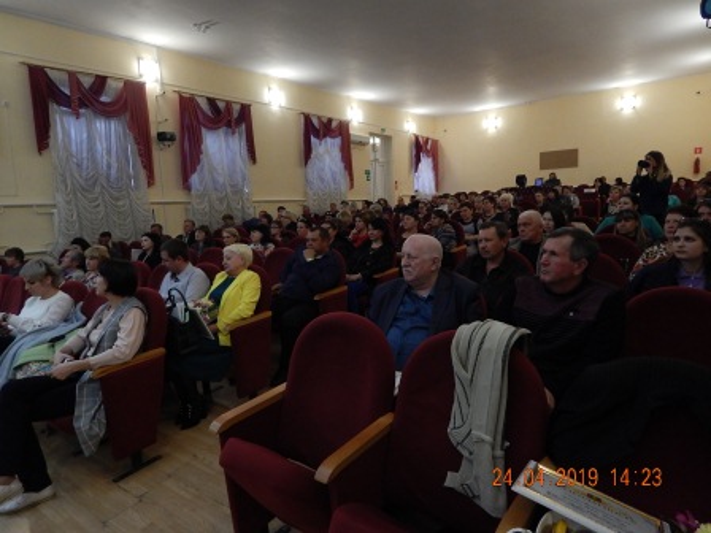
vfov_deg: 58.9
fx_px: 472
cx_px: 356
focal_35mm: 23
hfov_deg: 73.9
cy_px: 266
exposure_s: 1/30
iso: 320
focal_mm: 4
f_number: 3
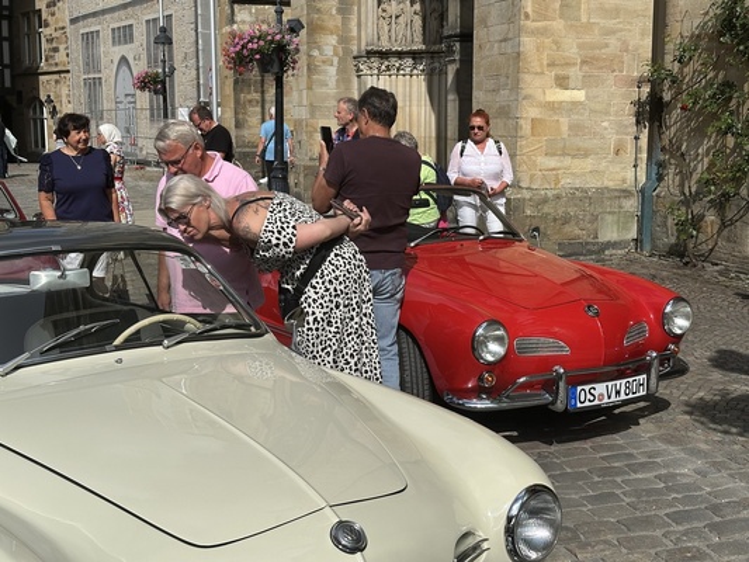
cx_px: 374
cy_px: 281
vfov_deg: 30.3
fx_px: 1039
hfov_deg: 39.6
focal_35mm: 48
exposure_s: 1/8197
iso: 64
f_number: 1.78
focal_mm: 6.86
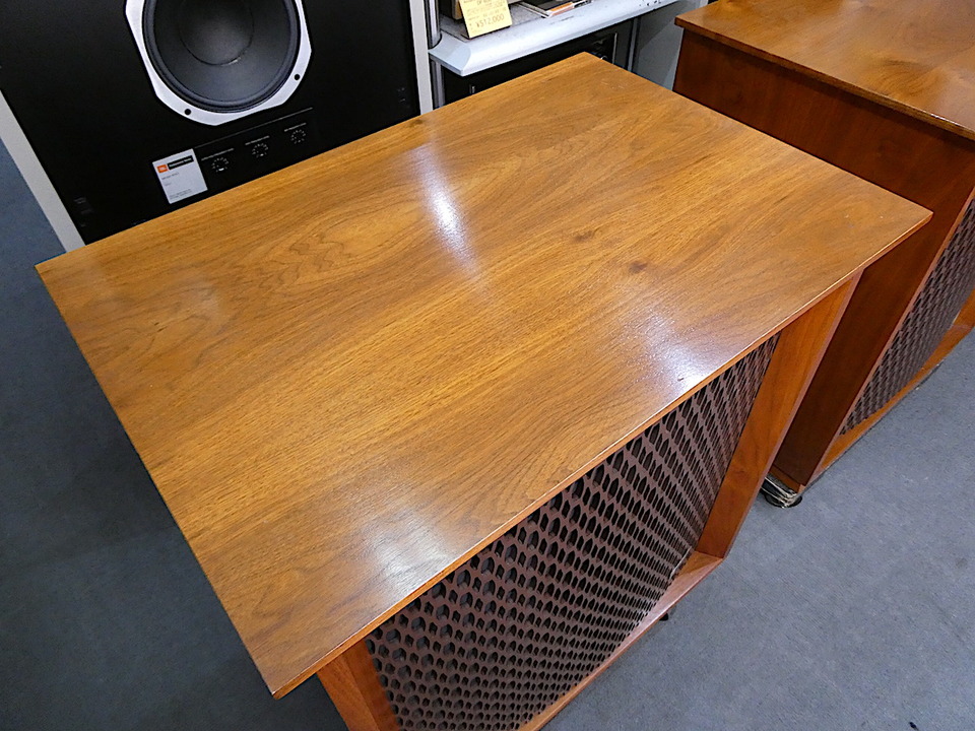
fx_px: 676
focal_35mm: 24
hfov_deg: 71.6
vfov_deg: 56.8
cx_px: 488
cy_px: 366
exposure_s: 1/60
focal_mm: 4.3
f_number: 3.3
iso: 640
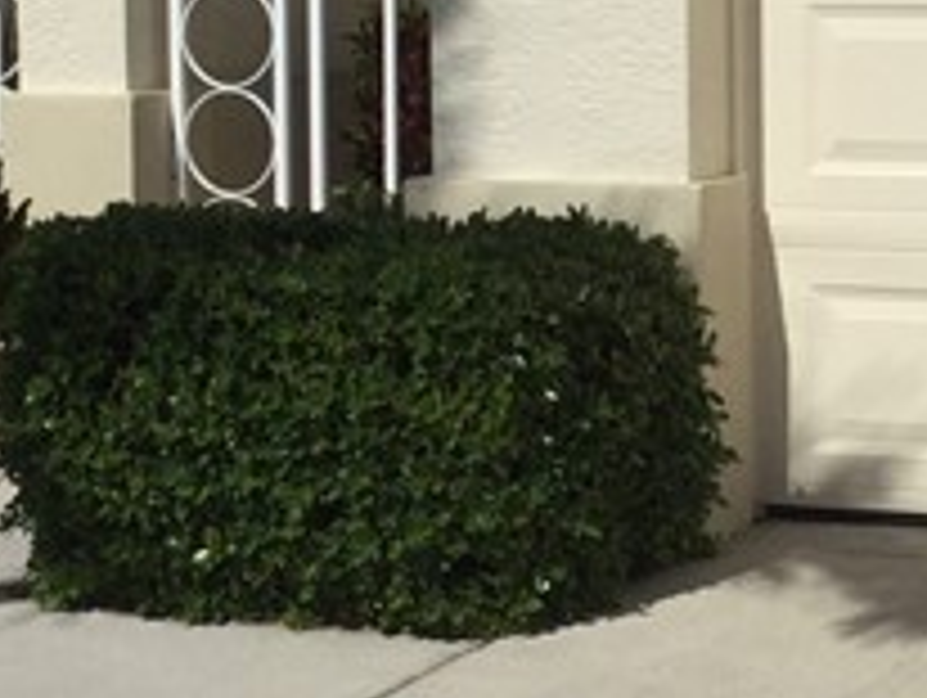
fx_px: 4129
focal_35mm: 154
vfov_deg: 9.7
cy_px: 342
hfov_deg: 12.8
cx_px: 603
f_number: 2.4
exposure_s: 1/4525
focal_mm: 3.3
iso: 25
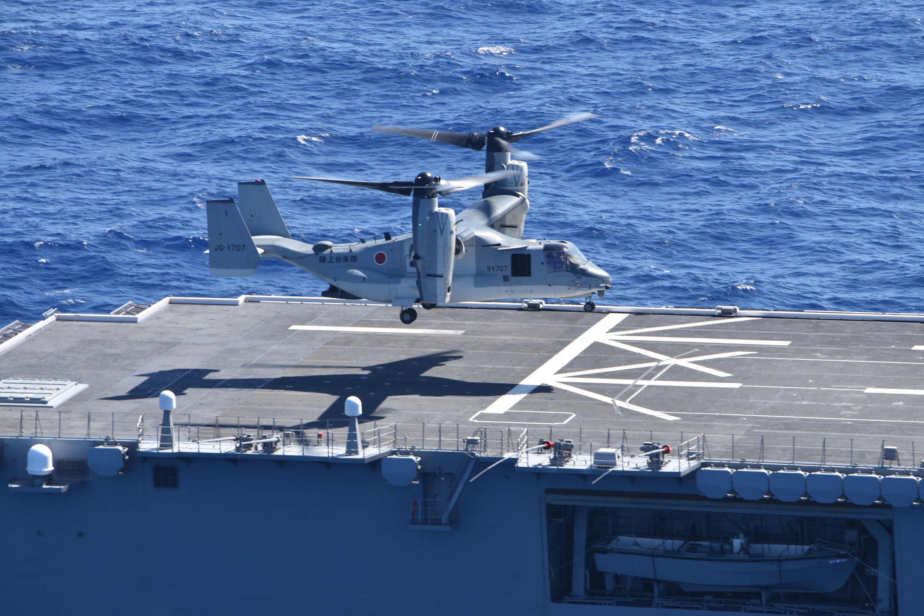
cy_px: 308
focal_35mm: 315
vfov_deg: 4.4
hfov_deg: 6.5
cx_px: 462
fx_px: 8087
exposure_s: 1/250
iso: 100
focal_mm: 210
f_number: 8
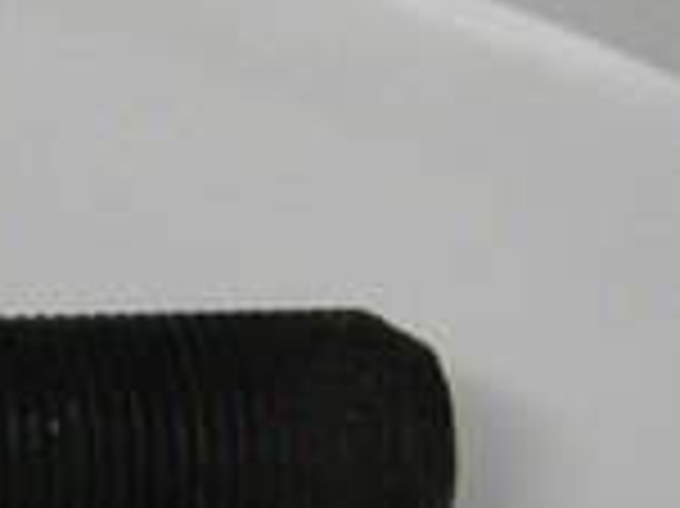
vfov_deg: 9.4
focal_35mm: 156
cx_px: -221
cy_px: 515
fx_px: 3062
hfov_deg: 12.3
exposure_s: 1/28.1
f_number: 3.9
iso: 400
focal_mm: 8.6
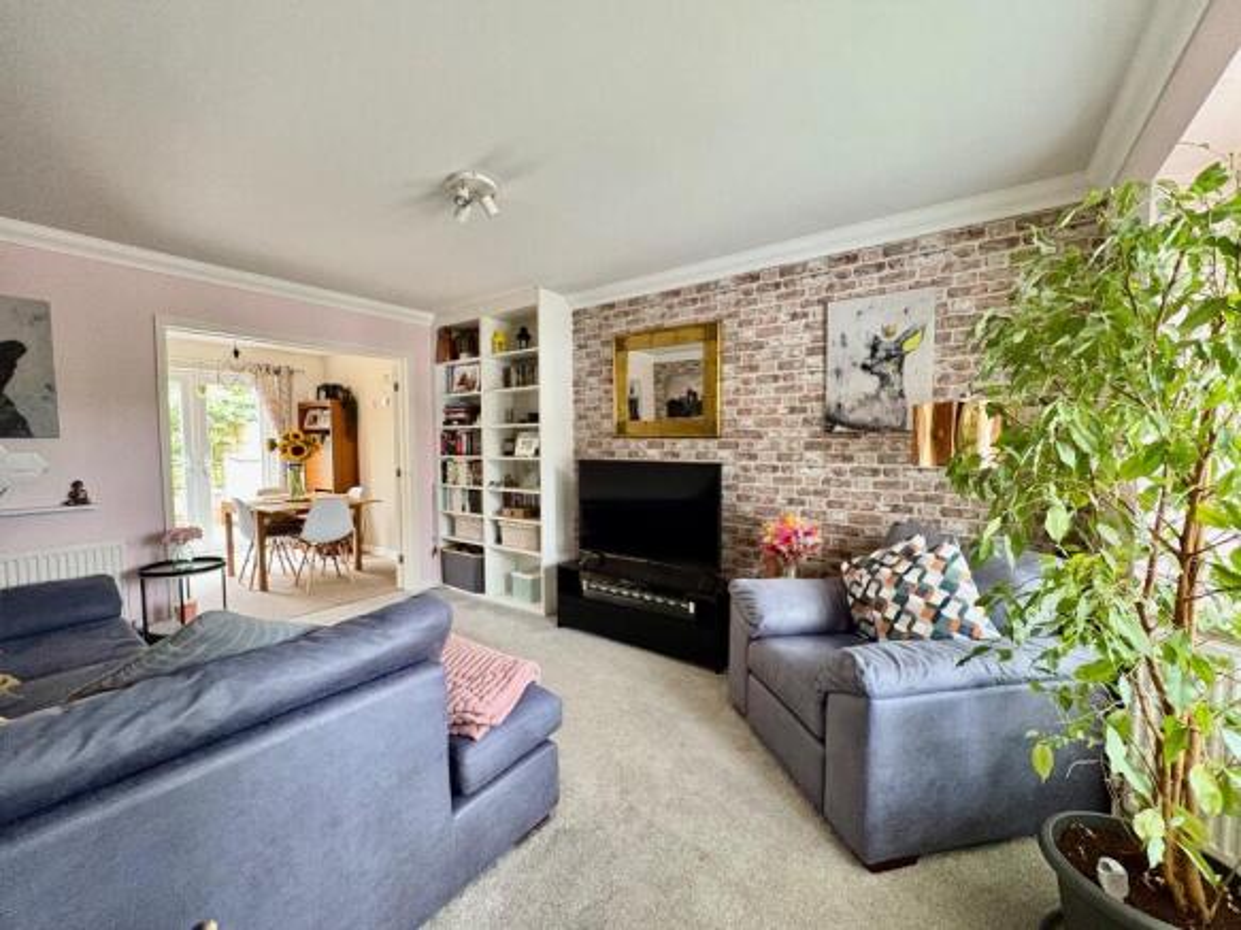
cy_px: 465
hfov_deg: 102.1
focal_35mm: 14
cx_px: 620
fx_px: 502
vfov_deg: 85.7
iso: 640
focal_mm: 2.22
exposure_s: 1/60
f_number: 2.2
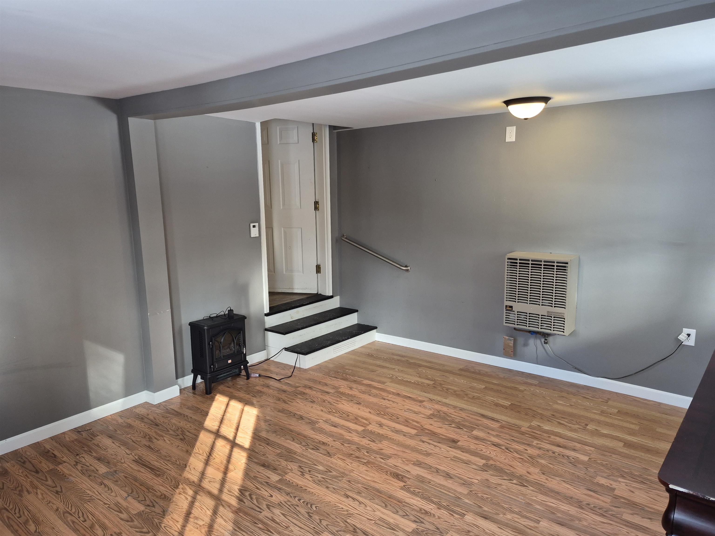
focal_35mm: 23
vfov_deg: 58.9
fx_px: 475
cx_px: 358
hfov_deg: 73.9
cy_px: 268
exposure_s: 1/120
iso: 160
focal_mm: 5.4
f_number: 1.8
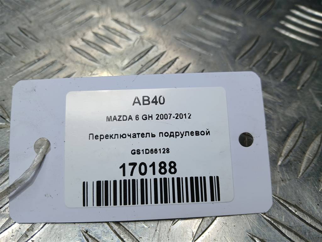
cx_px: 161
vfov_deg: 53.1
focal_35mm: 26
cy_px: 121
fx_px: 242
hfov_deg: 67.3
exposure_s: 1/100
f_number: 1.8
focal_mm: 3.98
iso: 25
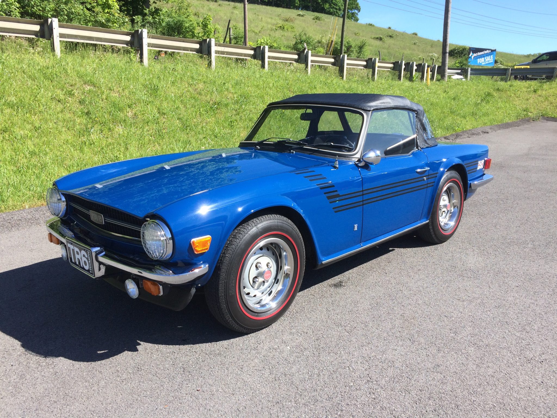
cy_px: 209
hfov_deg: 61.7
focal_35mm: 29
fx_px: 467
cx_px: 278
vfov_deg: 48.2
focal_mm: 4.15
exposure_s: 1/892
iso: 32
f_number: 2.2
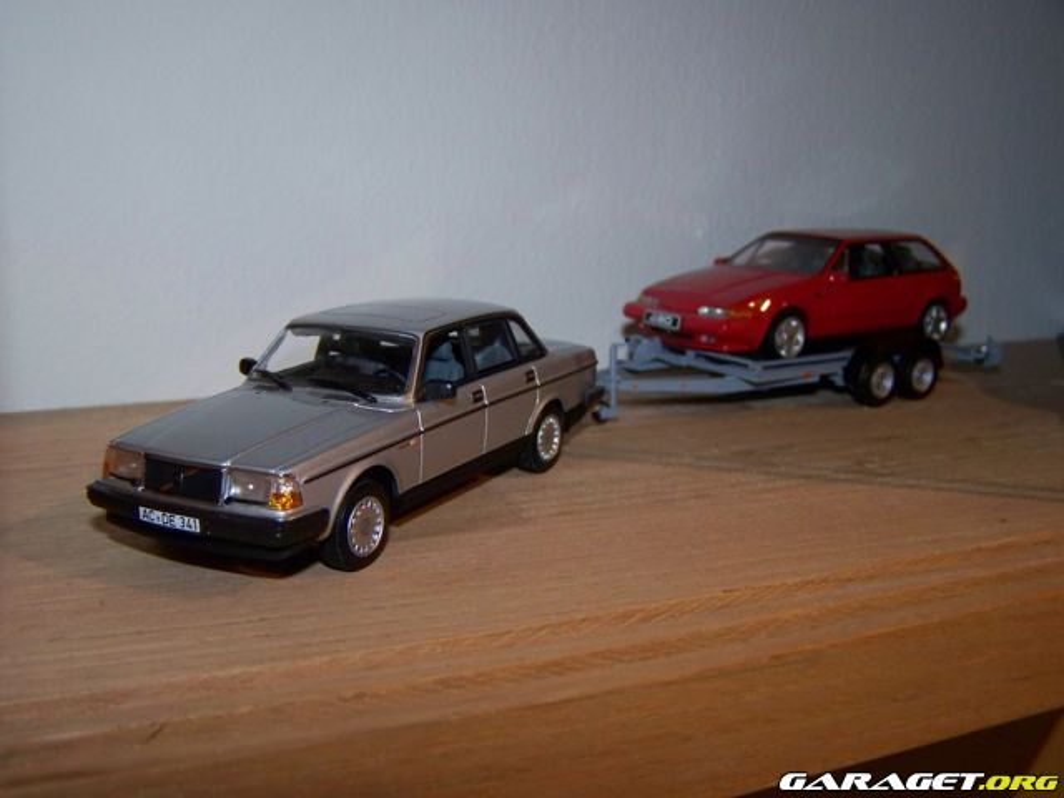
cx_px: 532
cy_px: 399
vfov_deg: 37.7
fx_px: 1168
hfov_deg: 49.0
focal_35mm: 38
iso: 200
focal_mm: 6.3
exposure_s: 1/30
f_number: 2.8
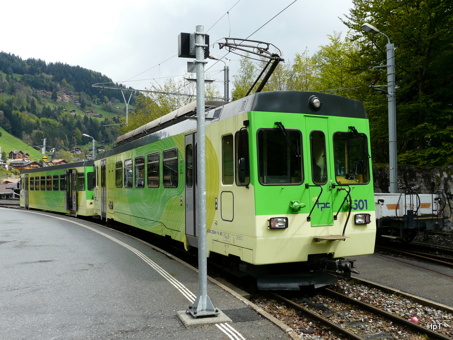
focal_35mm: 35
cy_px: 170
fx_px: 458
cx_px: 226
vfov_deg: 40.7
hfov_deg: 52.6
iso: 100
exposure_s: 1/250
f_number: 5.6
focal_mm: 5.8
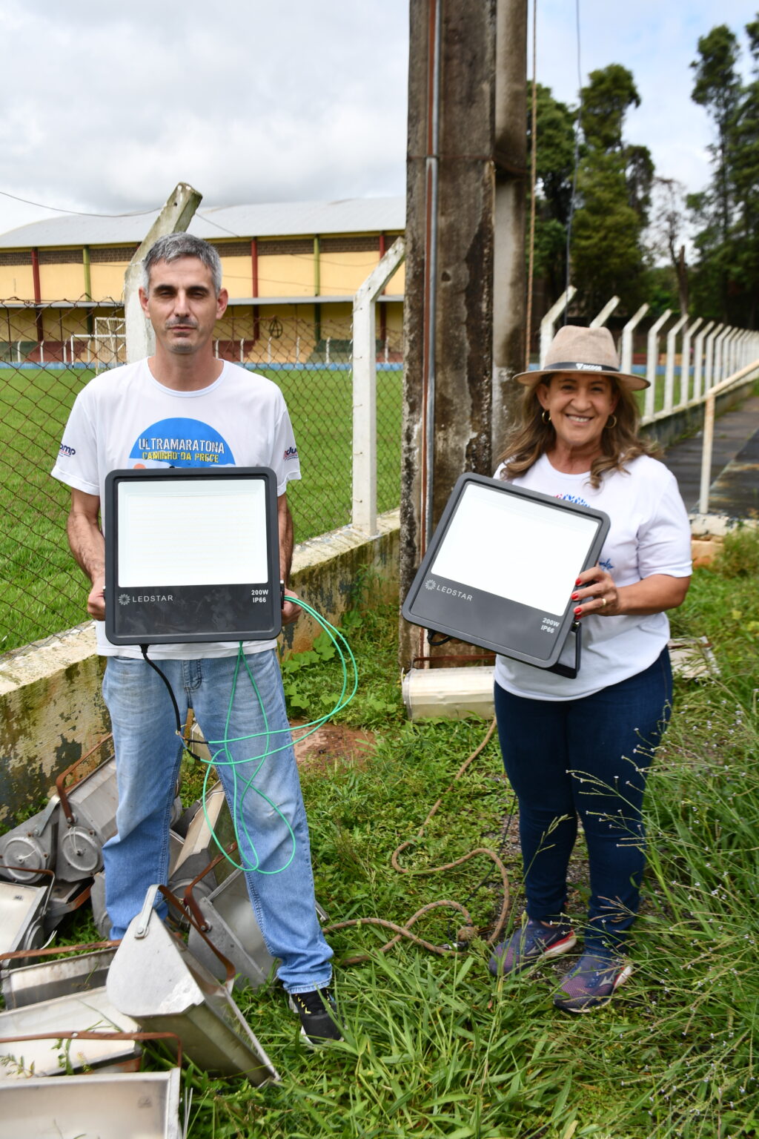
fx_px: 1075
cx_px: 380
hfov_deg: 38.9
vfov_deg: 55.8
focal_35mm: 34
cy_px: 570
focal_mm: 23
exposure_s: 1/250
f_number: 8
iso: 100
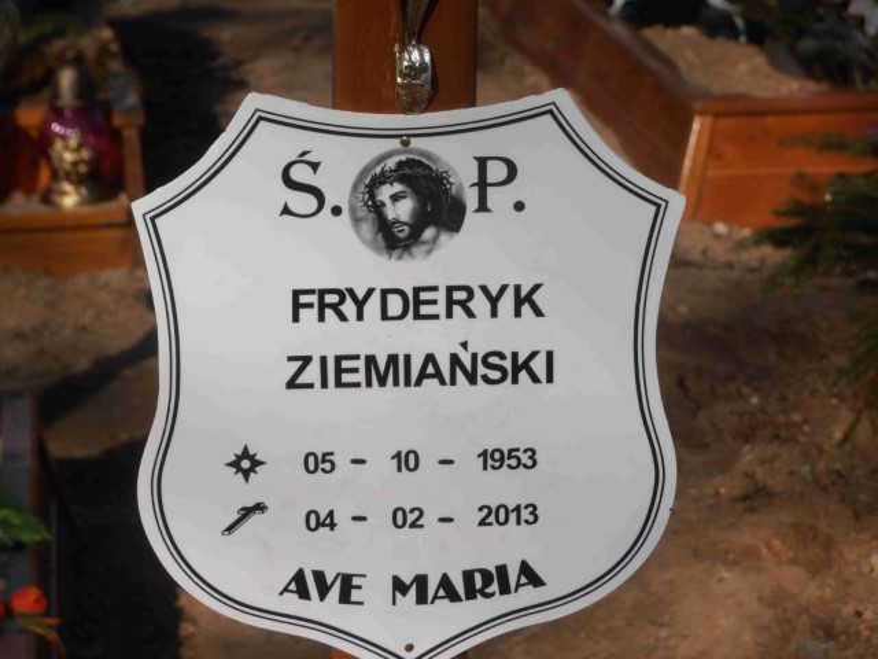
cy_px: 330
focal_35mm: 166
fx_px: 4210
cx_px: 439
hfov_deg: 11.9
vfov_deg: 8.9
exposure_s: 1/1000
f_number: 5.9
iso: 80
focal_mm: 29.44
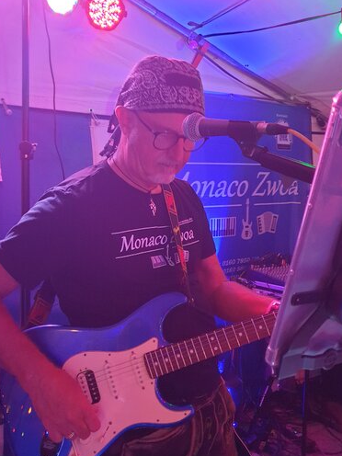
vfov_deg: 56.8
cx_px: 158
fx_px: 422
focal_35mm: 32
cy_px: 228
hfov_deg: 44.1
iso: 320
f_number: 1.5
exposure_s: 1/25
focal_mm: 4.3
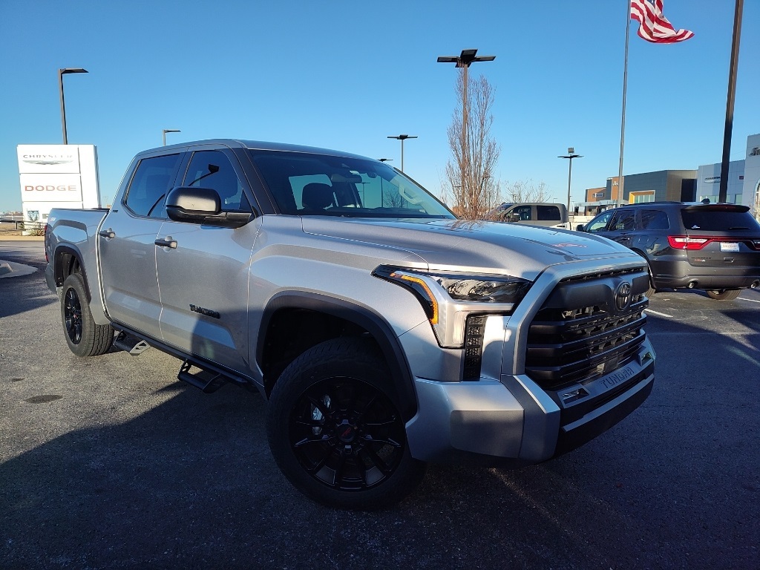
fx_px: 505
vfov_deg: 58.9
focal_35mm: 23
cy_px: 285
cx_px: 380
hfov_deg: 73.9
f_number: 1.8
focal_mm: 5.56
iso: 100
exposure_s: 1/2624
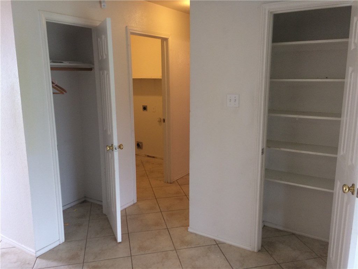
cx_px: 179
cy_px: 134
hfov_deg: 61.7
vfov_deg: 48.2
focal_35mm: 29
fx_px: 300
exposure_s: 1/30
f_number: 2.2
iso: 50
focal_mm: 4.15
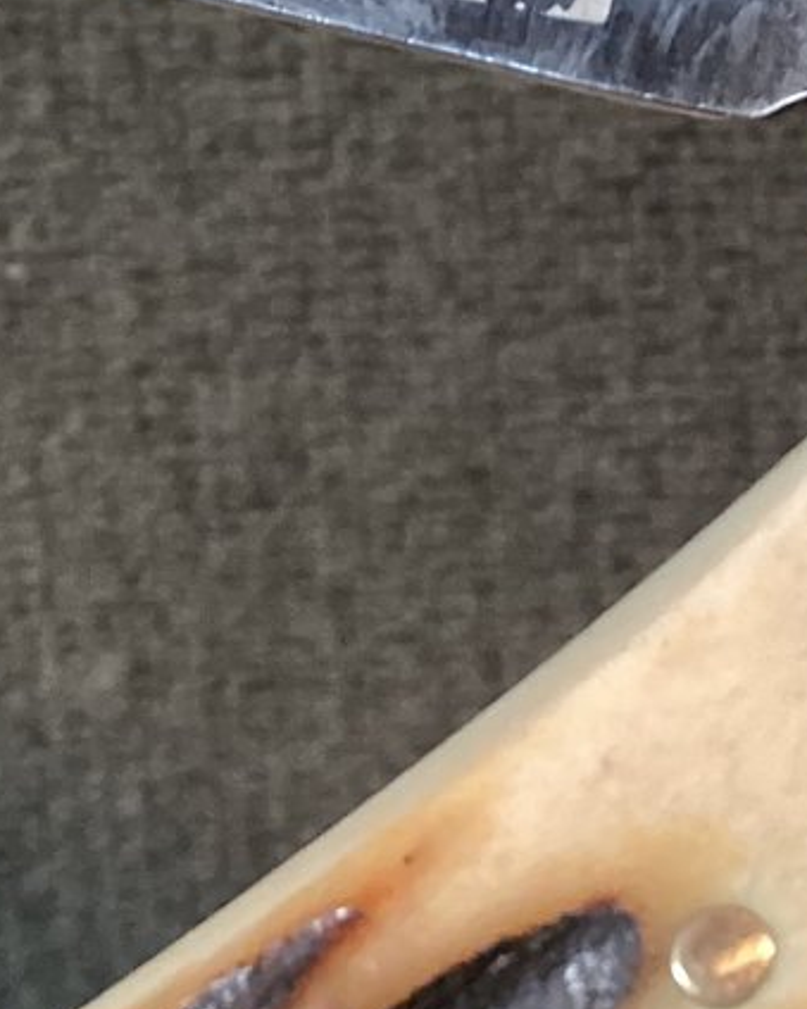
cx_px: 930
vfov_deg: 17.8
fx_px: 3226
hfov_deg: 13.9
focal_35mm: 108
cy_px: 413
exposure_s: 1/60
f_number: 2.4
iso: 320
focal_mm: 3.3
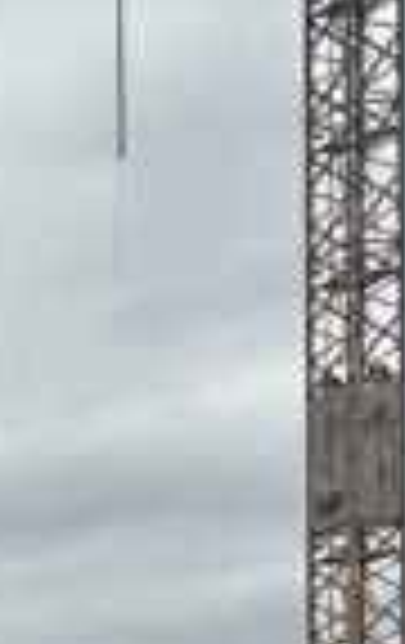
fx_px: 1863
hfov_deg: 8.0
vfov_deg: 17.4
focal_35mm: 106
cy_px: 995
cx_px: -1184
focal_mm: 2.22
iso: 40
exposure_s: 1/744
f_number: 2.2
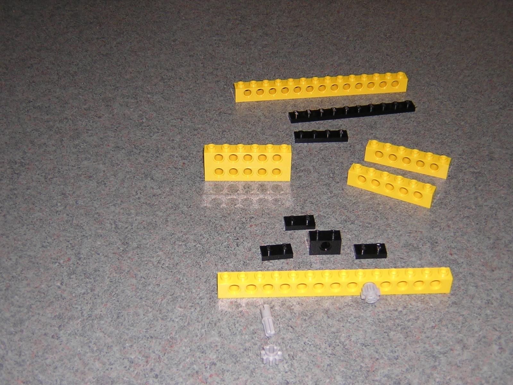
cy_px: 192
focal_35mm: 54
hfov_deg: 35.5
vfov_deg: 27.0
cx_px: 256
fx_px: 800
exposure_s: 1/60.1
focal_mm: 7.1
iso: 100
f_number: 3.2
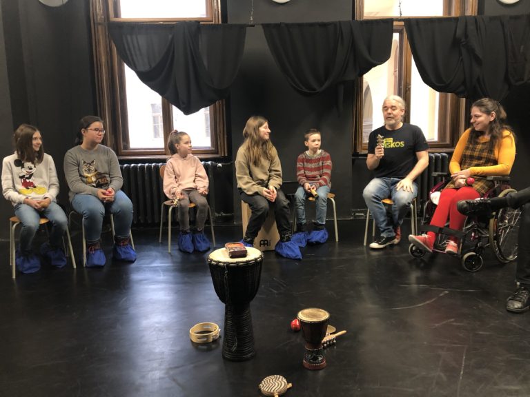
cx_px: 265
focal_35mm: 28
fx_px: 429
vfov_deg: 49.7
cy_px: 198
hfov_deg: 63.4
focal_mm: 3.99
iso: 100
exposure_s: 1/13
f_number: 1.8
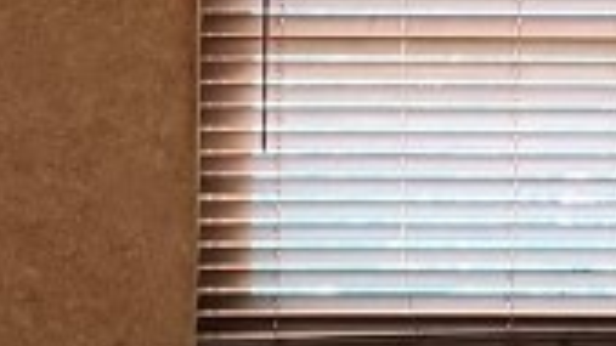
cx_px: 106
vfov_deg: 7.7
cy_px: 259
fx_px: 2580
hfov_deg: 13.5
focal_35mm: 158
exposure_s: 1/60
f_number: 1.78
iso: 400
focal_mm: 6.76
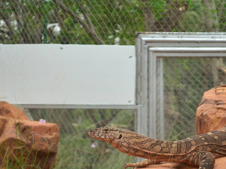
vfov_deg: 11.7
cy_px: 112
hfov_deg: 15.5
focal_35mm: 127
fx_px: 828
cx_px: 167
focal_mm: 55
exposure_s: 1/1000
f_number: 5.6
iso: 640
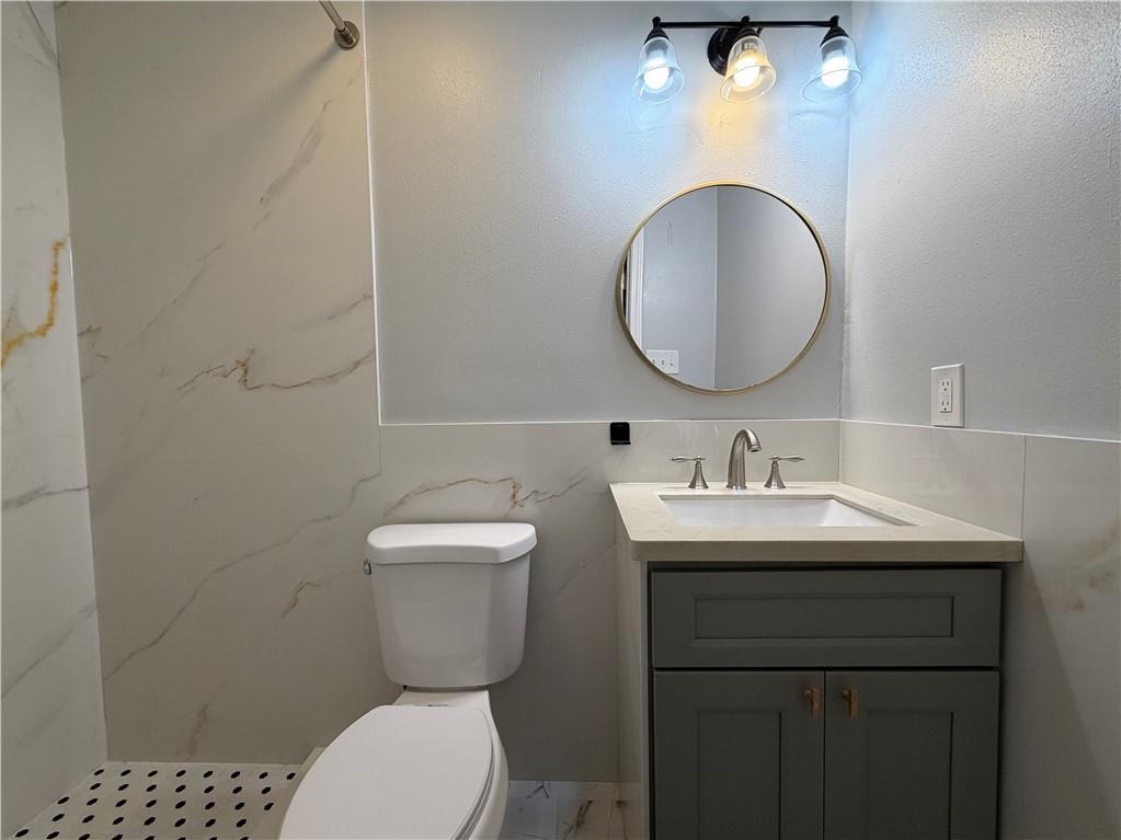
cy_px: 420
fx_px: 453
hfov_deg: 102.1
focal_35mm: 14
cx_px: 560
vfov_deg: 85.7
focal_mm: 2.22
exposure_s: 1/120
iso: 125
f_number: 2.2
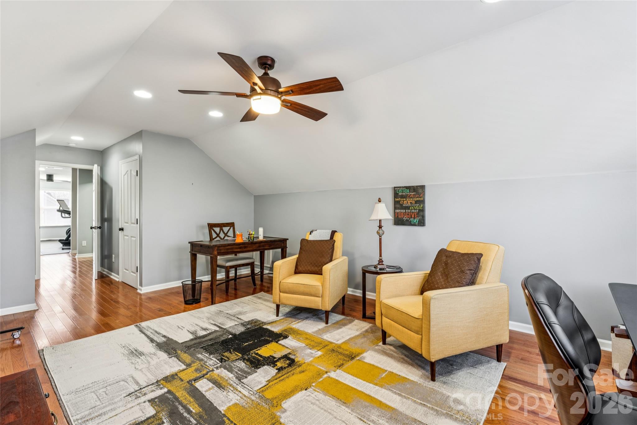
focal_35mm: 16
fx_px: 288
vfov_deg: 72.7
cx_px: 318
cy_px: 212
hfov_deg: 95.7
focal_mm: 16.3
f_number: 11
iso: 100
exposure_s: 1/1.25
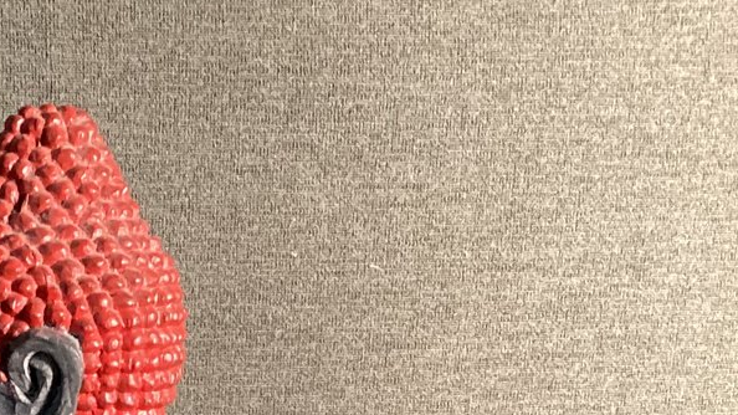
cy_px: 695
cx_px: -111
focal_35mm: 86
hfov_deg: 23.0
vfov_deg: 13.0
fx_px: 1683
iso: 320
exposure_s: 1/50
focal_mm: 3.3
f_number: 2.4
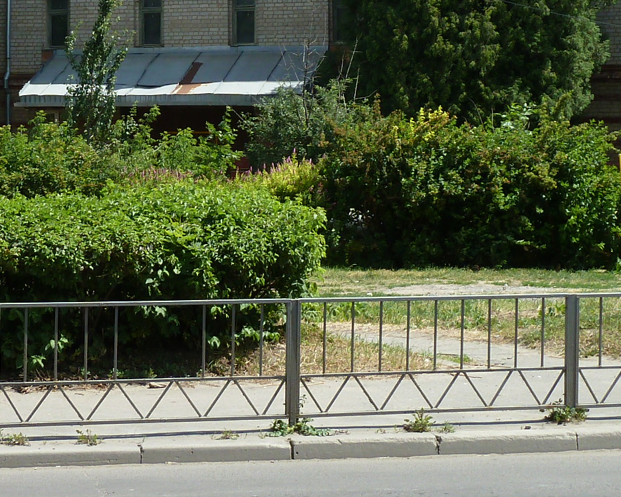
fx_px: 1966
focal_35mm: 107
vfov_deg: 14.3
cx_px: 203
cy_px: 63
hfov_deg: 17.9
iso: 80
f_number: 4
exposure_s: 1/400
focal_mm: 6.5
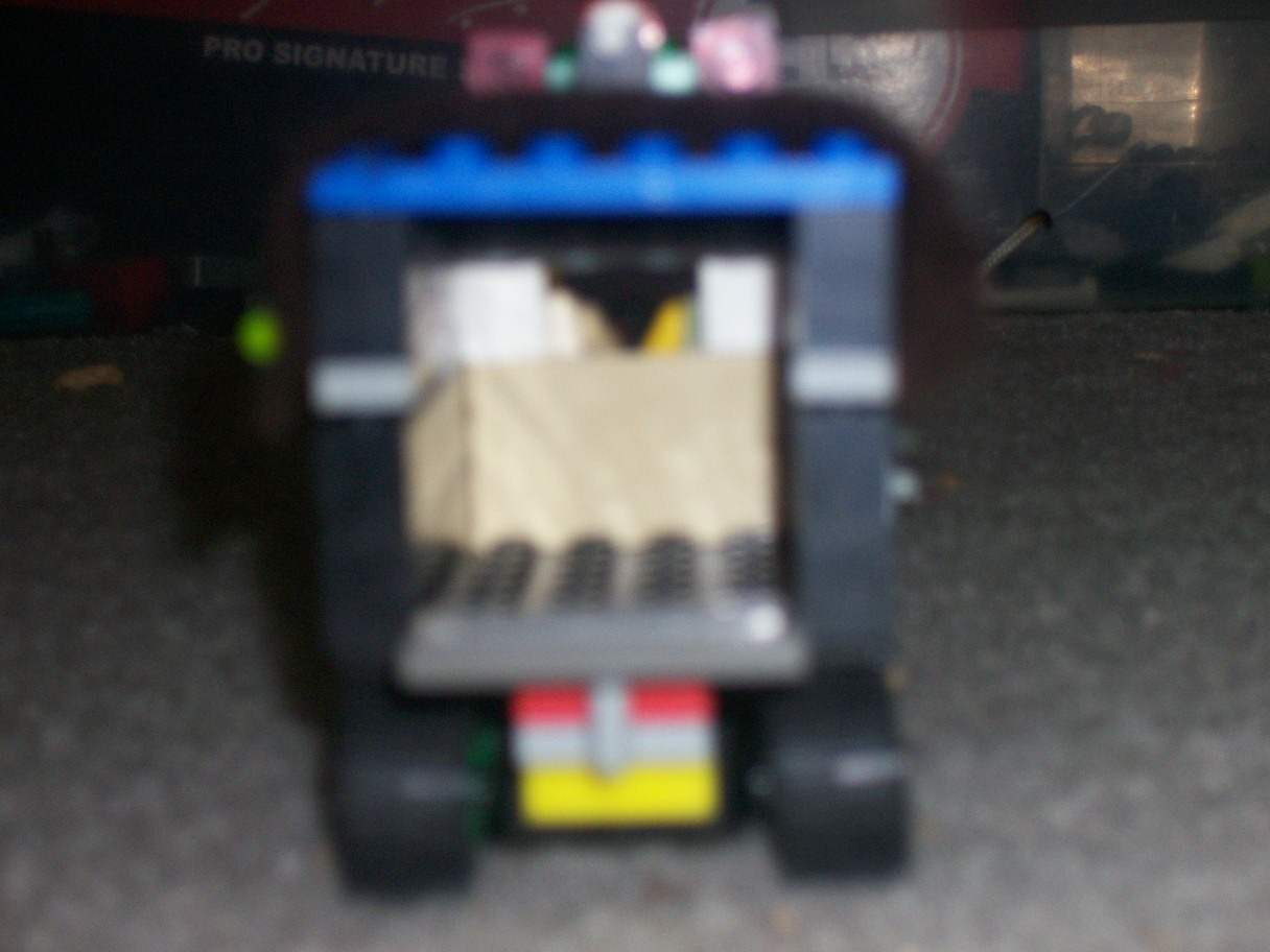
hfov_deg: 19.3
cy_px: 476
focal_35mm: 102
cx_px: 635
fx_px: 3742
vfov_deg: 14.5
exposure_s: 1/157
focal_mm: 16.8
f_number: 4.6
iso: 140
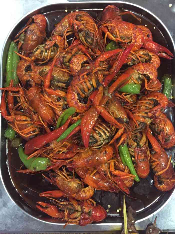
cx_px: 88
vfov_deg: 61.7
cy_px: 117
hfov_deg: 48.2
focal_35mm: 29
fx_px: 195
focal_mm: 4.15
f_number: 2.2
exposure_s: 1/17
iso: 400
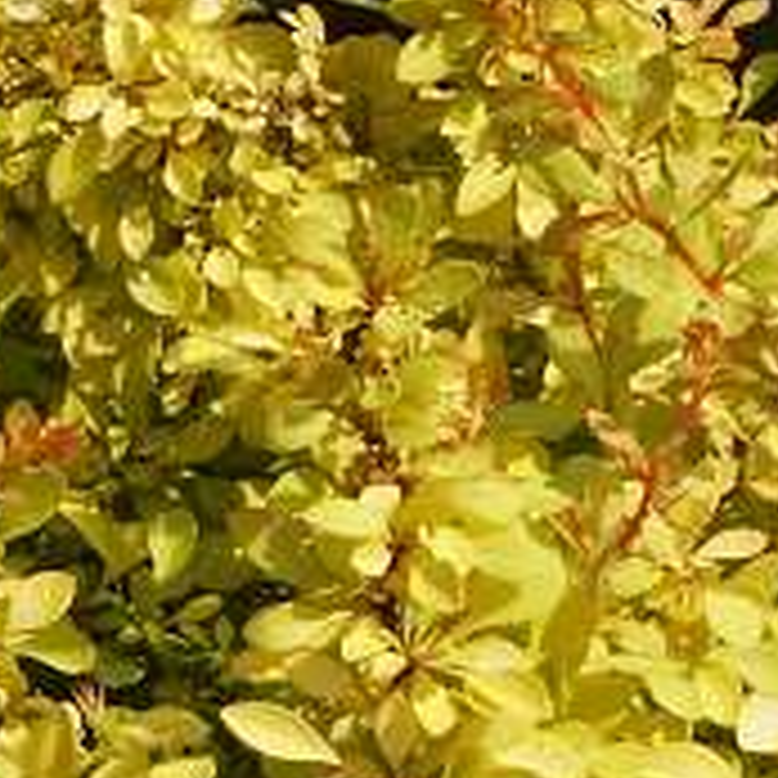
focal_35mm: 310
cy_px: 697
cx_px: -229
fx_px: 7883
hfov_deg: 5.6
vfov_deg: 5.6
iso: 64
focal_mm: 20.62
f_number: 8
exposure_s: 1/250
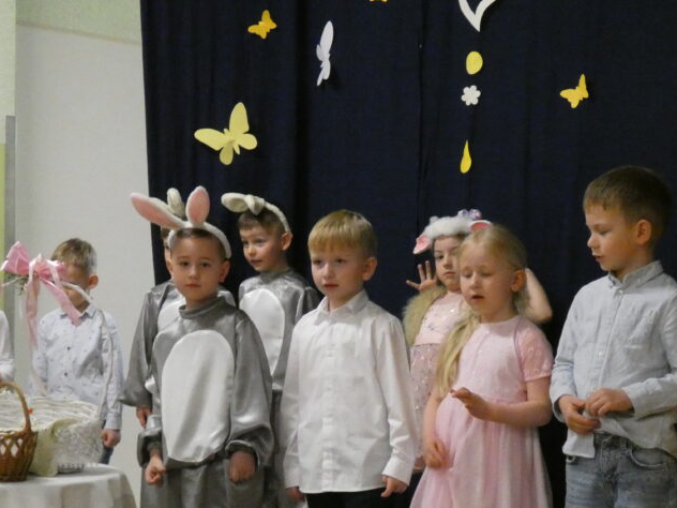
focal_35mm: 81
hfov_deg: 24.1
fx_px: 1584
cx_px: 269
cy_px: 369
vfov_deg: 18.1
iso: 1600
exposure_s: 1/50
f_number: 3.9
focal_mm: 9
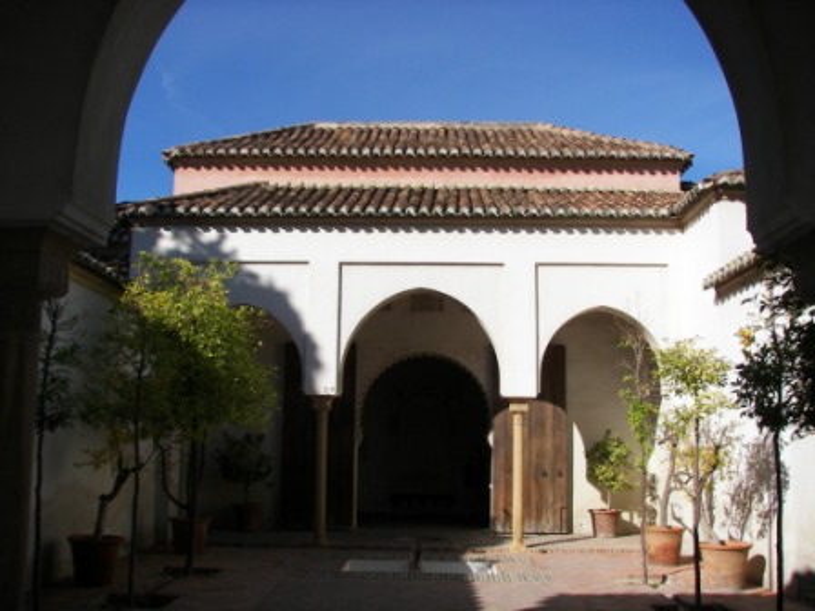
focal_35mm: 36
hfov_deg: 51.4
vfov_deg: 39.7
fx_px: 848
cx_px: 408
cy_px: 306
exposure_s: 1/800
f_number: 4
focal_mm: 6
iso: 50
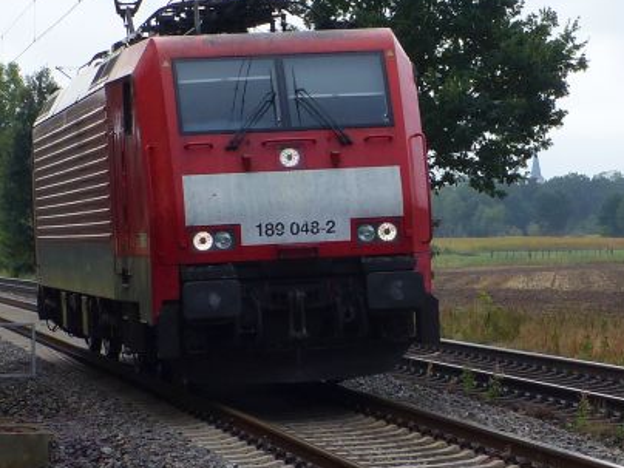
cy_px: 179
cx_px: 406
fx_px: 3263
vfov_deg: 8.2
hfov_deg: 10.9
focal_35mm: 181
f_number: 4
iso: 100
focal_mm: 10.9
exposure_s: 1/640
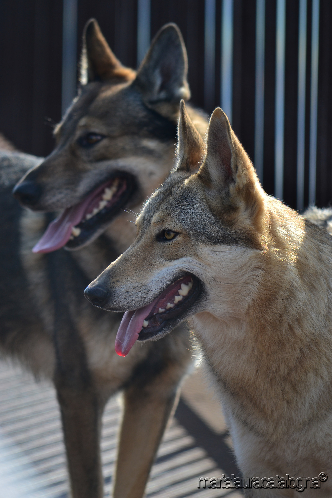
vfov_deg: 4.6
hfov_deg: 3.1
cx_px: 166
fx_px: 6225
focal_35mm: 450
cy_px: 249
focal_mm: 300
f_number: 5.6
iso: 200
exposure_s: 1/400
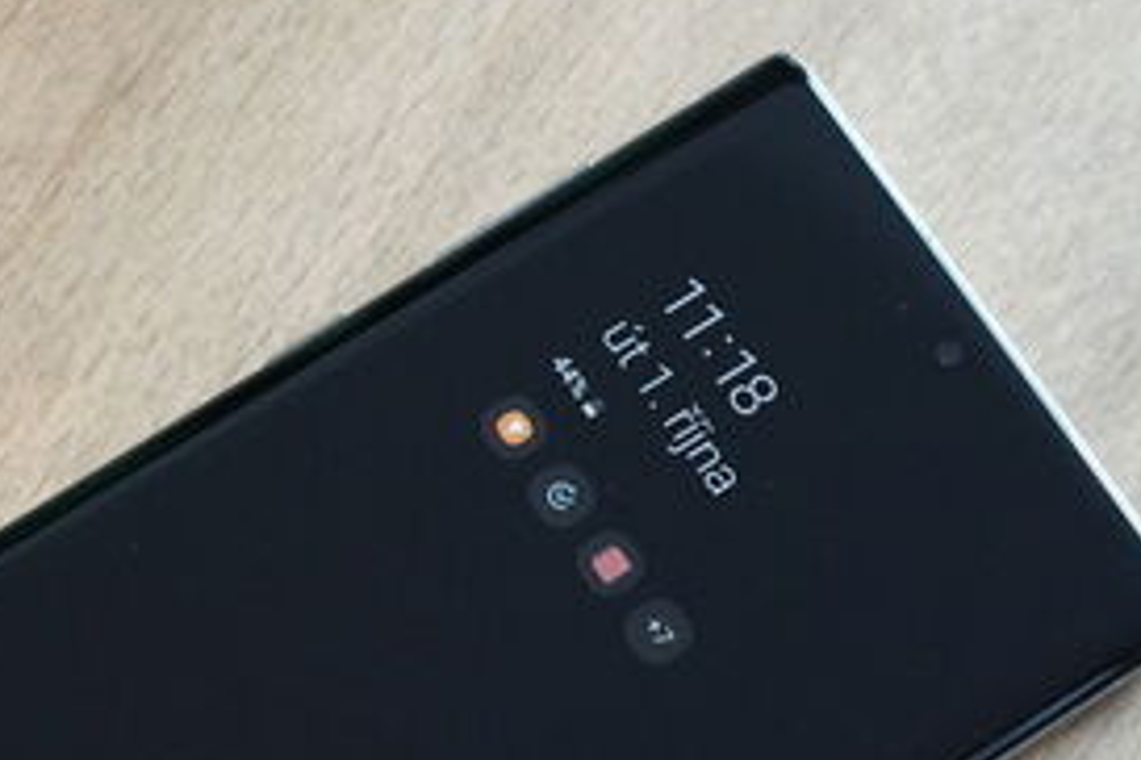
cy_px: 660
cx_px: 366
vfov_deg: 8.2
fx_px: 5293
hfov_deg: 12.3
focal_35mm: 167
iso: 6400
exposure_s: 1/125
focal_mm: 55
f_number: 5.6
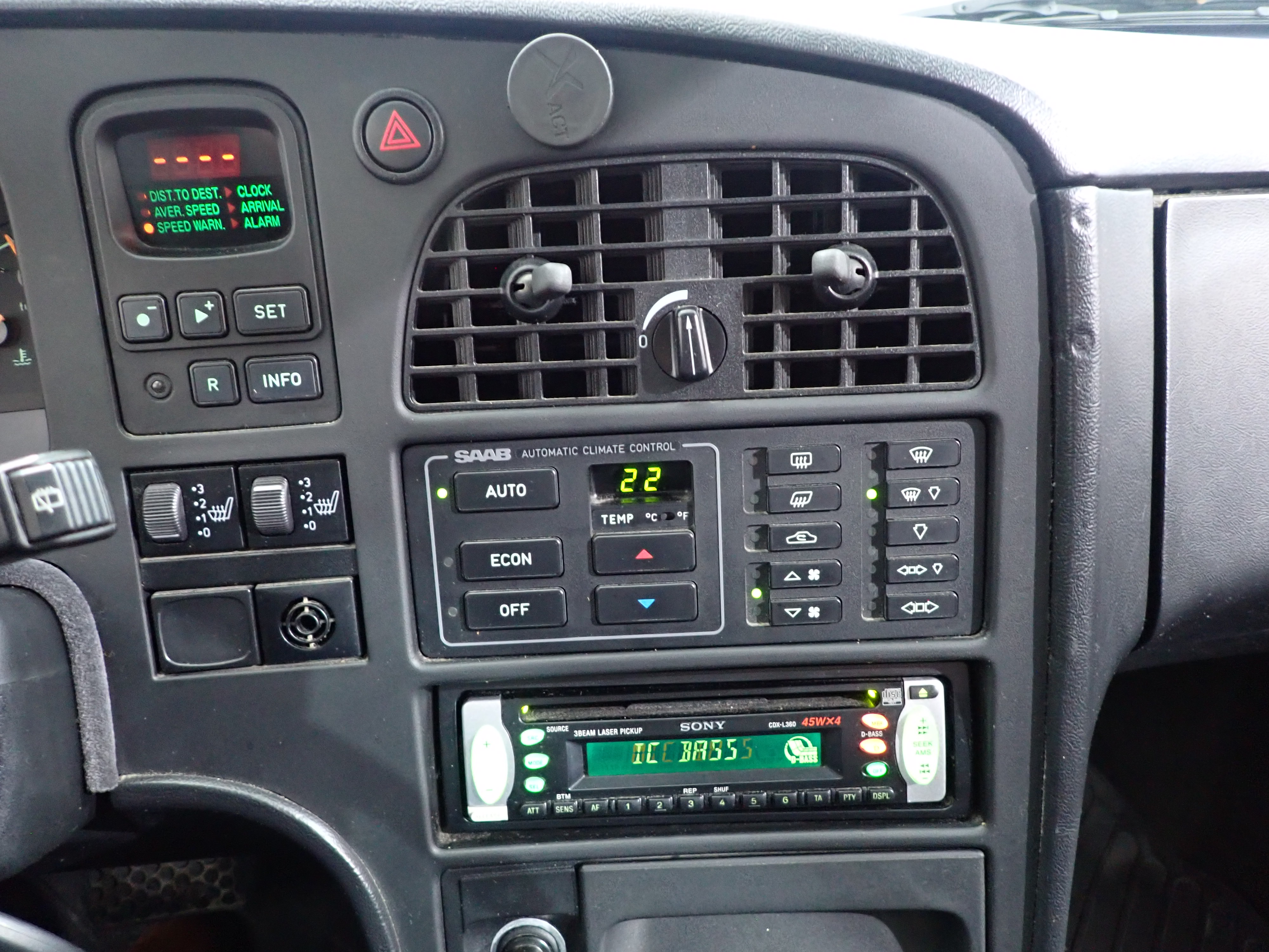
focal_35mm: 25
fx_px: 916
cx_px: 634
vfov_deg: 54.9
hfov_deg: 69.4
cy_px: 476
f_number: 2
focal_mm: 4.5
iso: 800
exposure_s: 1/13
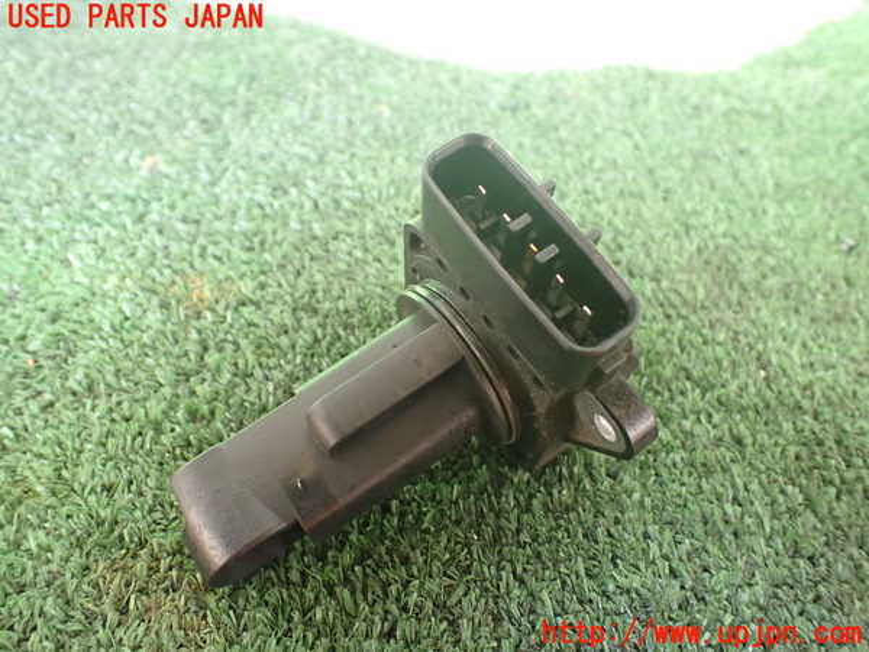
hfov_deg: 60.0
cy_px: 326
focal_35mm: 30
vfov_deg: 46.8
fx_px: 753
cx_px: 434
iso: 800
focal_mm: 5.4
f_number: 2.3
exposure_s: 1/125
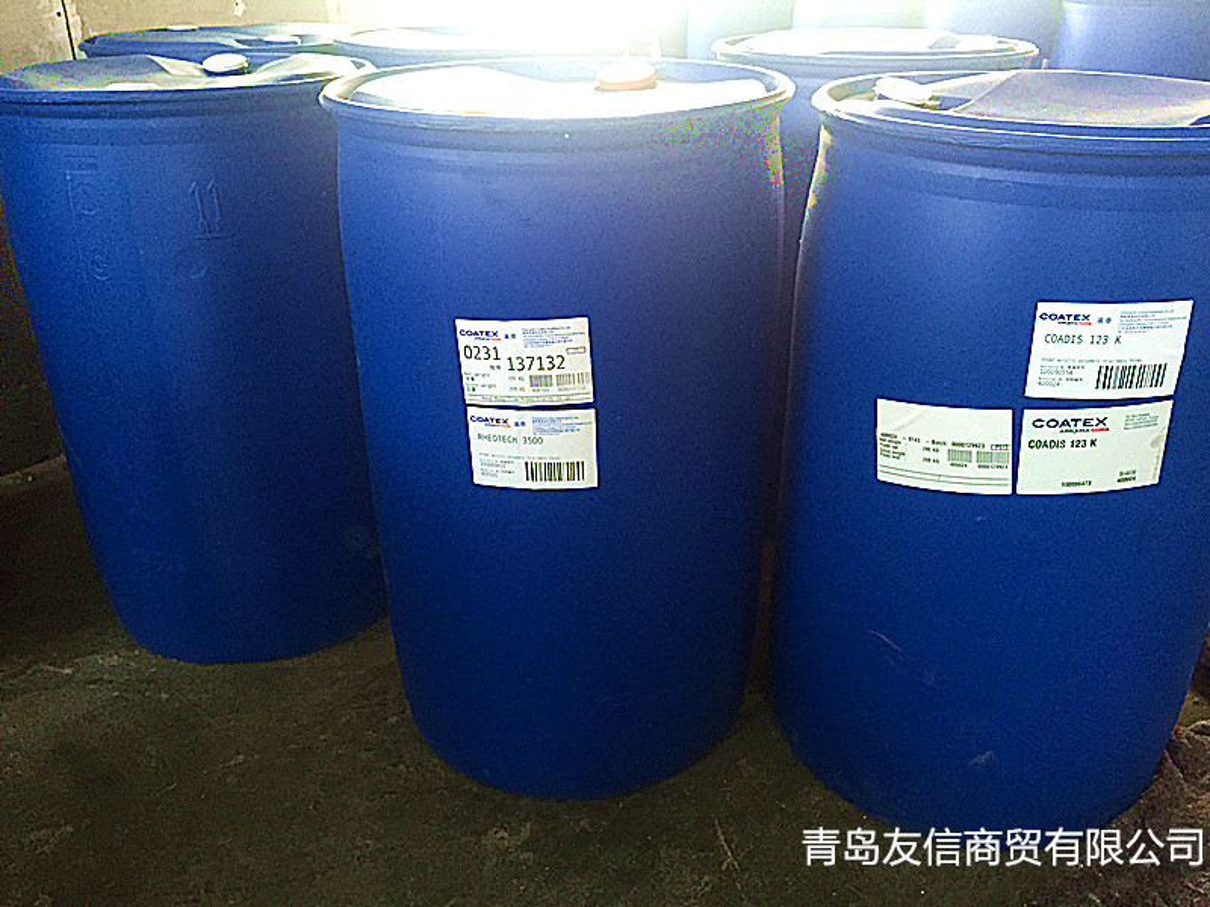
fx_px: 1014
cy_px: 454
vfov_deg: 48.2
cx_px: 605
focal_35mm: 29
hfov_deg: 61.7
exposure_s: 1/30
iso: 160
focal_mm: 4.15
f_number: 2.2
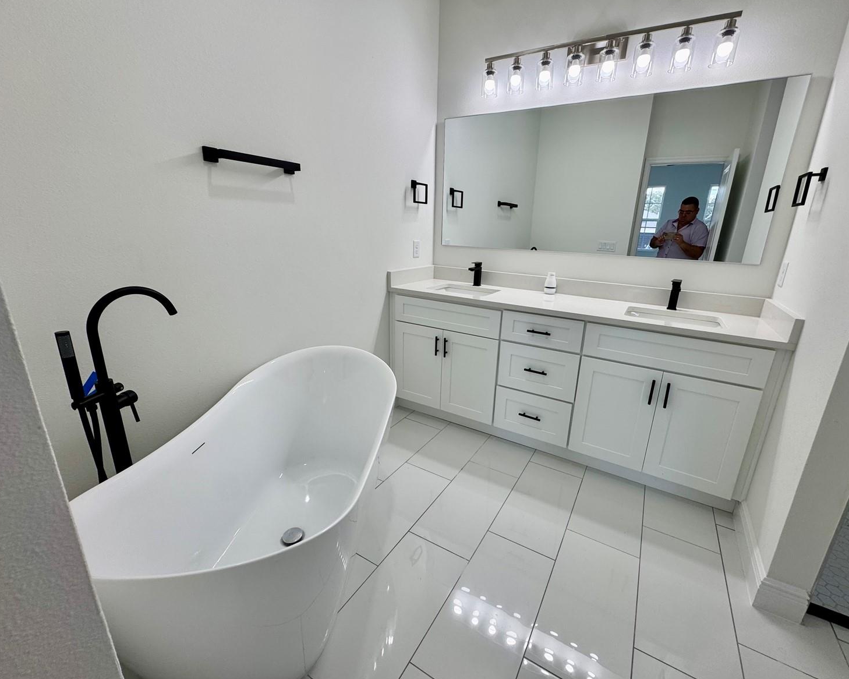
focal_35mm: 15
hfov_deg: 96.8
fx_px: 377
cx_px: 442
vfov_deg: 84.0
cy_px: 335
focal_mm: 2.22
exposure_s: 1/120
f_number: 2.2
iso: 50
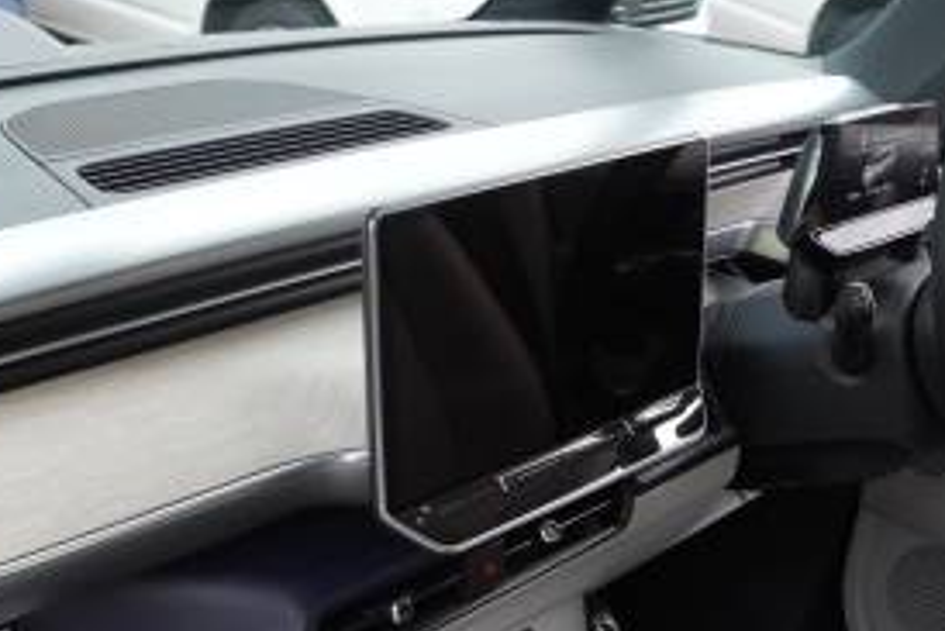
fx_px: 1471
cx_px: 445
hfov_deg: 35.6
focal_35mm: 56
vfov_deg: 23.4
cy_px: 600
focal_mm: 16
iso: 1600
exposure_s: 1/200
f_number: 3.5
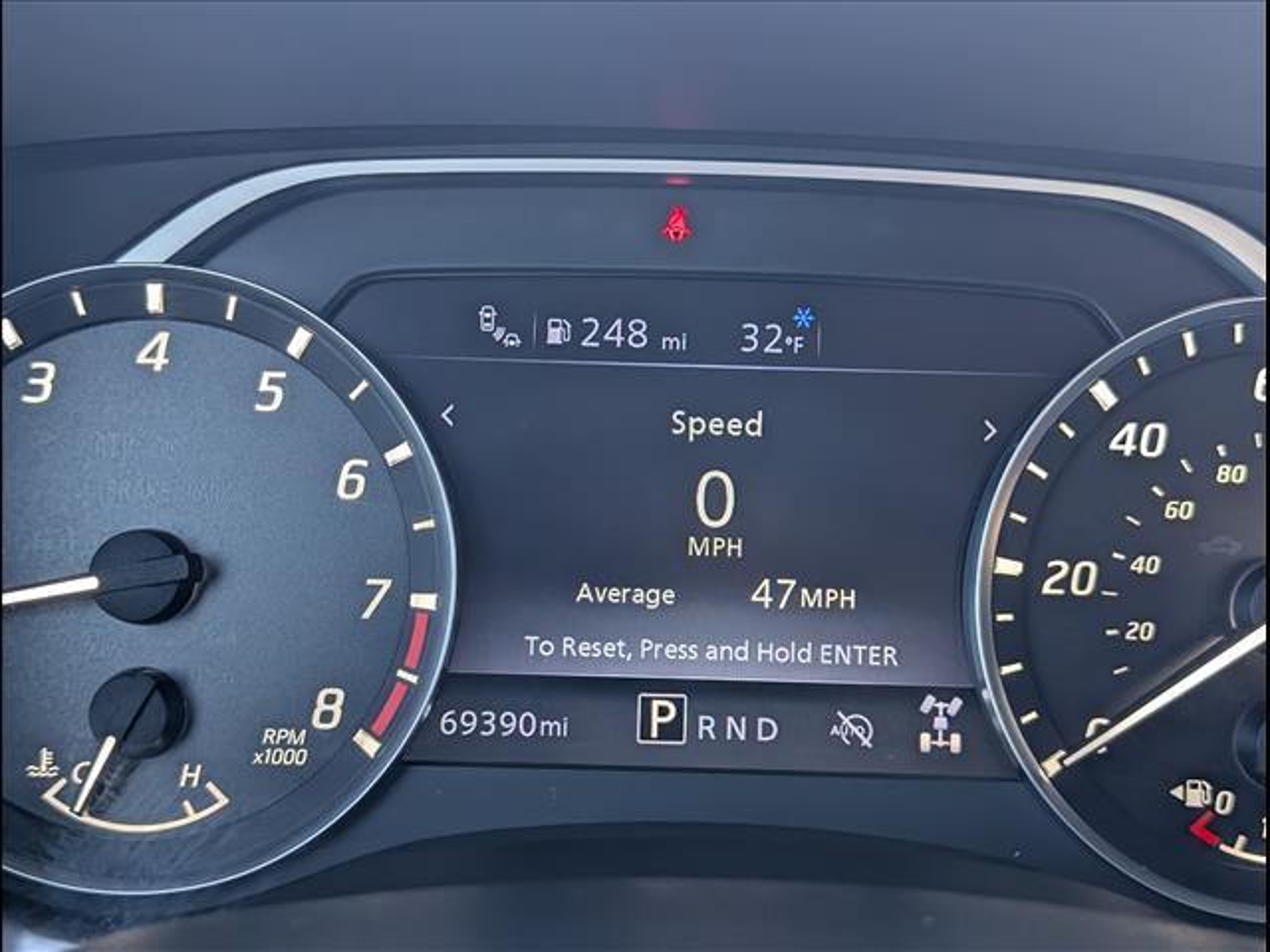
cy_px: 476
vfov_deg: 29.7
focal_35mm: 49
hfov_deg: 38.9
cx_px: 635
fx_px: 1798
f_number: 1.68
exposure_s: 1/125
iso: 201
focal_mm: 6.9
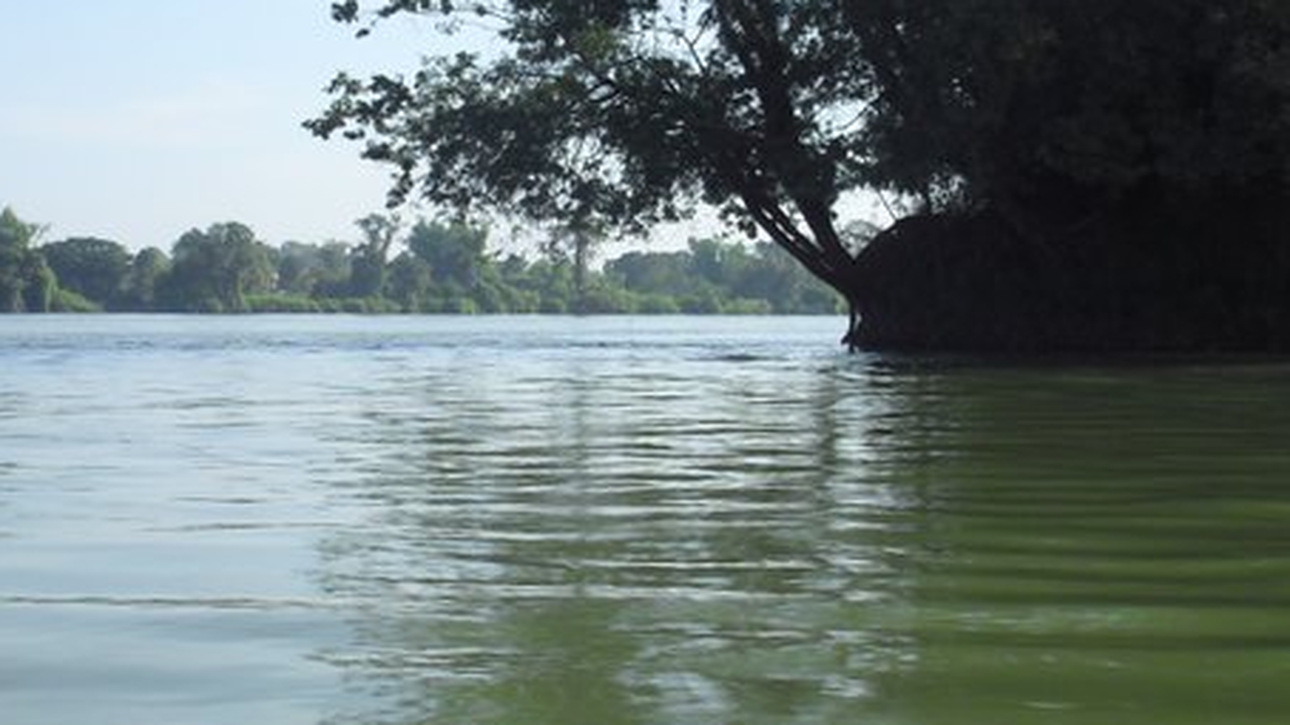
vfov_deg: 16.5
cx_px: 563
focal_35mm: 73
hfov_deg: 28.9
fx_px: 2496
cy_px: 301
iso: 100
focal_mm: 6.2
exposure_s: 1/200
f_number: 8
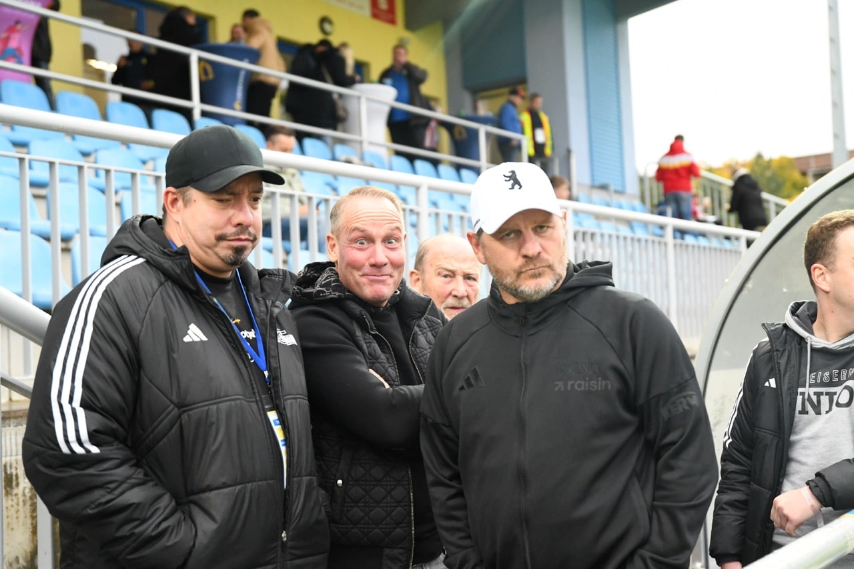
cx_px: 427
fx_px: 1186
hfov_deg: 39.6
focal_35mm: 50
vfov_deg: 27.0
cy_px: 284
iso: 5000
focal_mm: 50
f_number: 2.8
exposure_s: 1/800
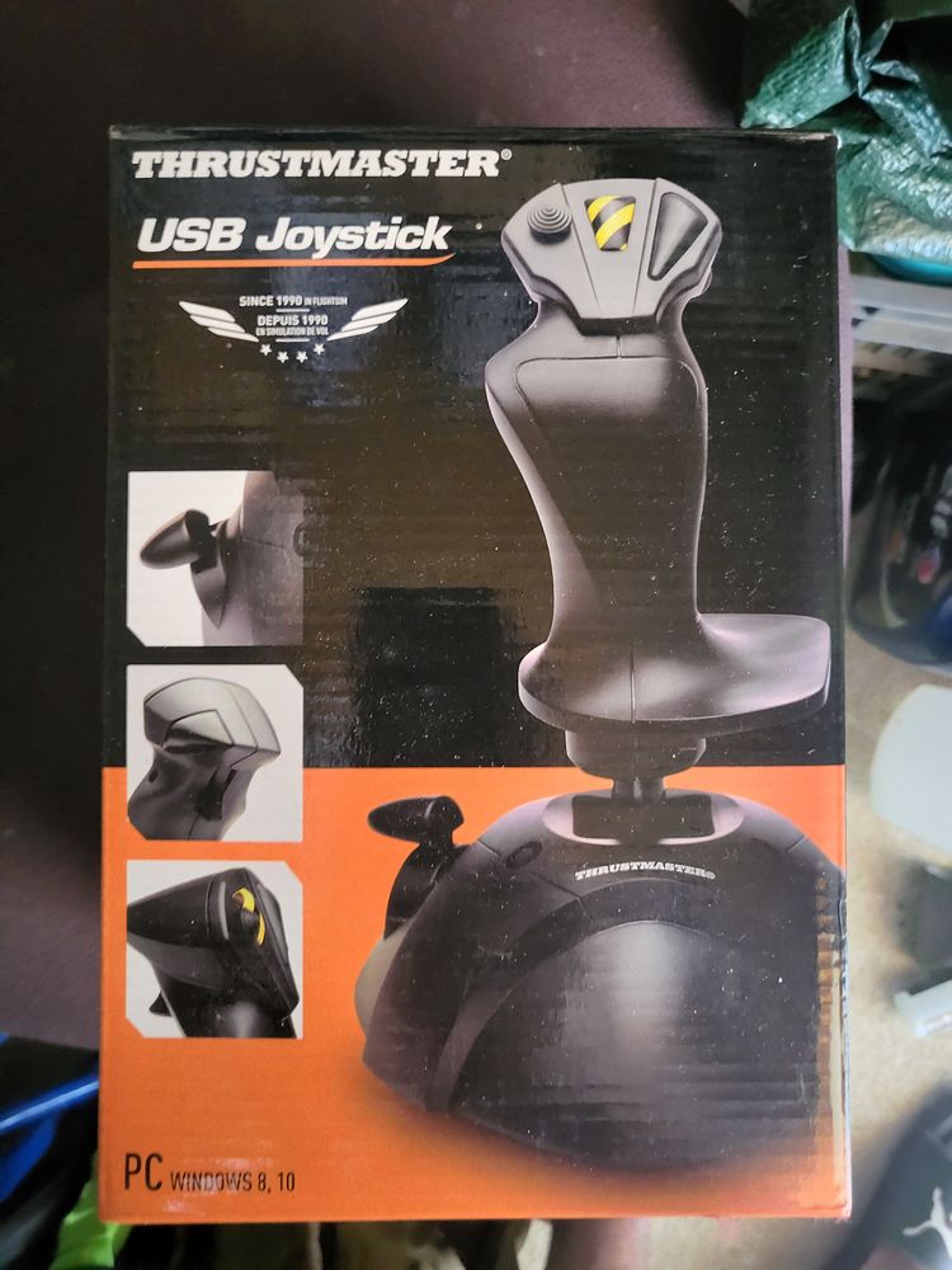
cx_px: 476
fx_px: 953
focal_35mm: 26
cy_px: 635
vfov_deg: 67.3
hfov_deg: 53.1
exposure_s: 1/25
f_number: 1.8
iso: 1250
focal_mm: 4.25
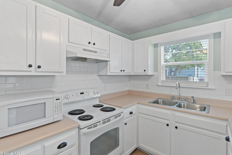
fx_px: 103
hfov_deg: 96.7
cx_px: 112
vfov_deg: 73.7
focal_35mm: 16
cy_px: 78
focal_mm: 10
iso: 100
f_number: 4.5
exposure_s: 1/3
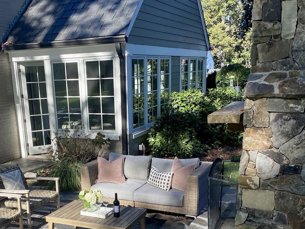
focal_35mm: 43
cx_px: 110
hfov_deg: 43.4
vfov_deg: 32.7
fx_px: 379
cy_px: 182
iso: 32
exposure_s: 1/957
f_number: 1.8
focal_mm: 4.25
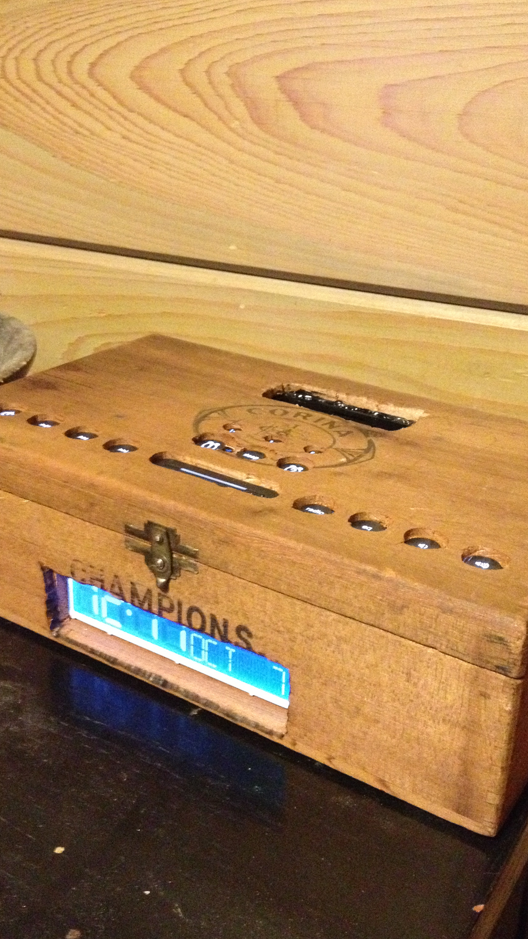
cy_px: 452
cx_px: 288
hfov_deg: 28.3
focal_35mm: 42
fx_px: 1045
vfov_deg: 48.3
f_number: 2.4
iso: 800
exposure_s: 1/15
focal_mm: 4.28
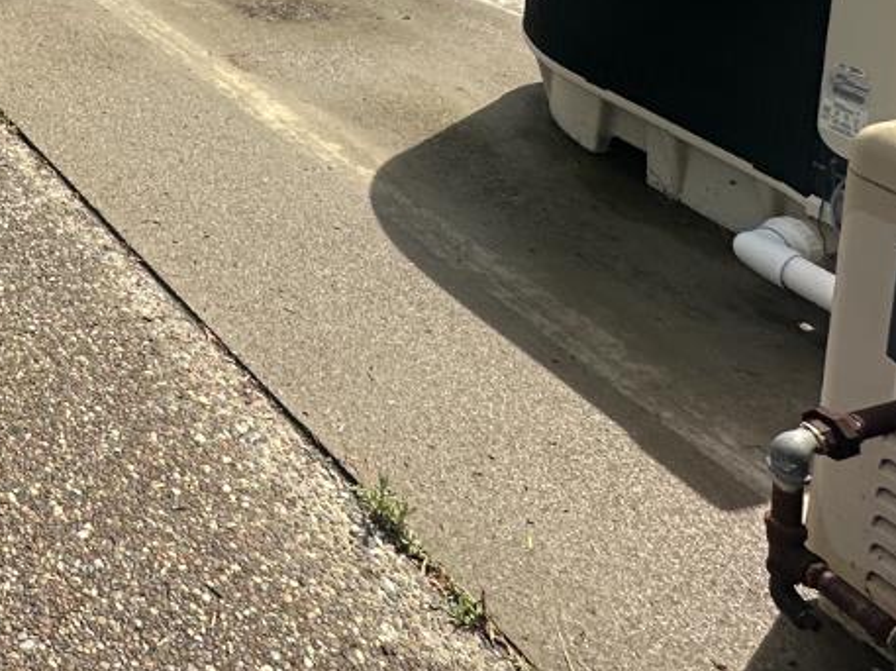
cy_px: -321
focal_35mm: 46
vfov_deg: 24.7
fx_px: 1190
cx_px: -255
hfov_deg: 32.0
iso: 50
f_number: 2.2
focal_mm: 2.22
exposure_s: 1/2506
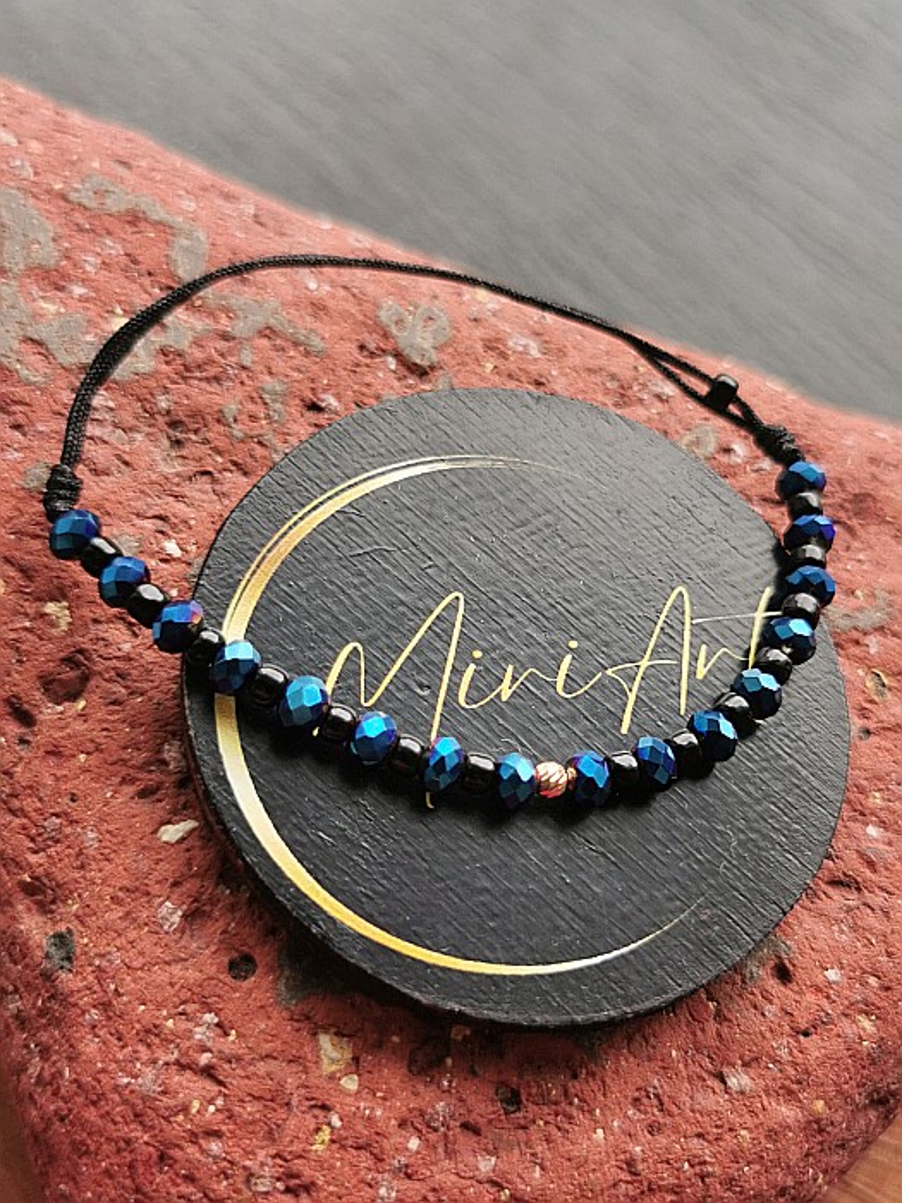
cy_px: 602
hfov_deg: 34.3
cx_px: 451
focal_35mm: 42
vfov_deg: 44.8
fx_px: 1459
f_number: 1.6
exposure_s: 1/142
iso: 50
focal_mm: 5.56
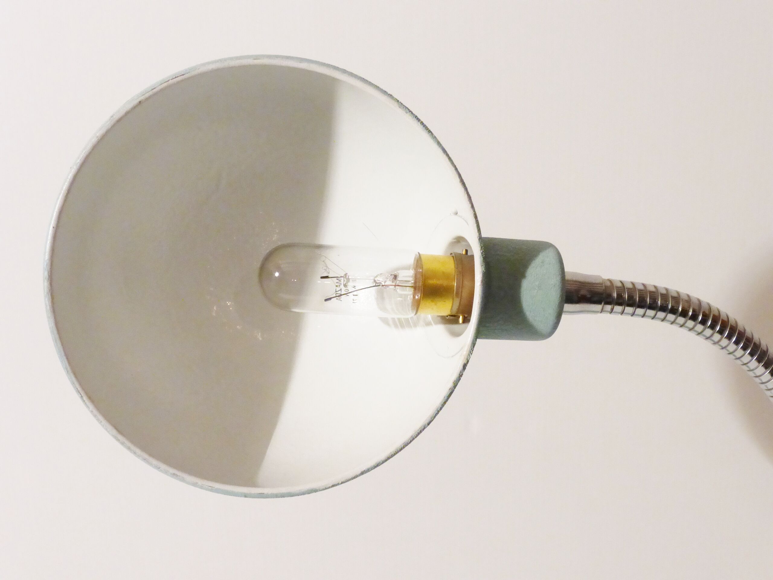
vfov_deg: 25.7
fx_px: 1273
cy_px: 290
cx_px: 386
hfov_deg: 33.8
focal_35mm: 57
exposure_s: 1/125
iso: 640
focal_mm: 9.7
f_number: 4.6
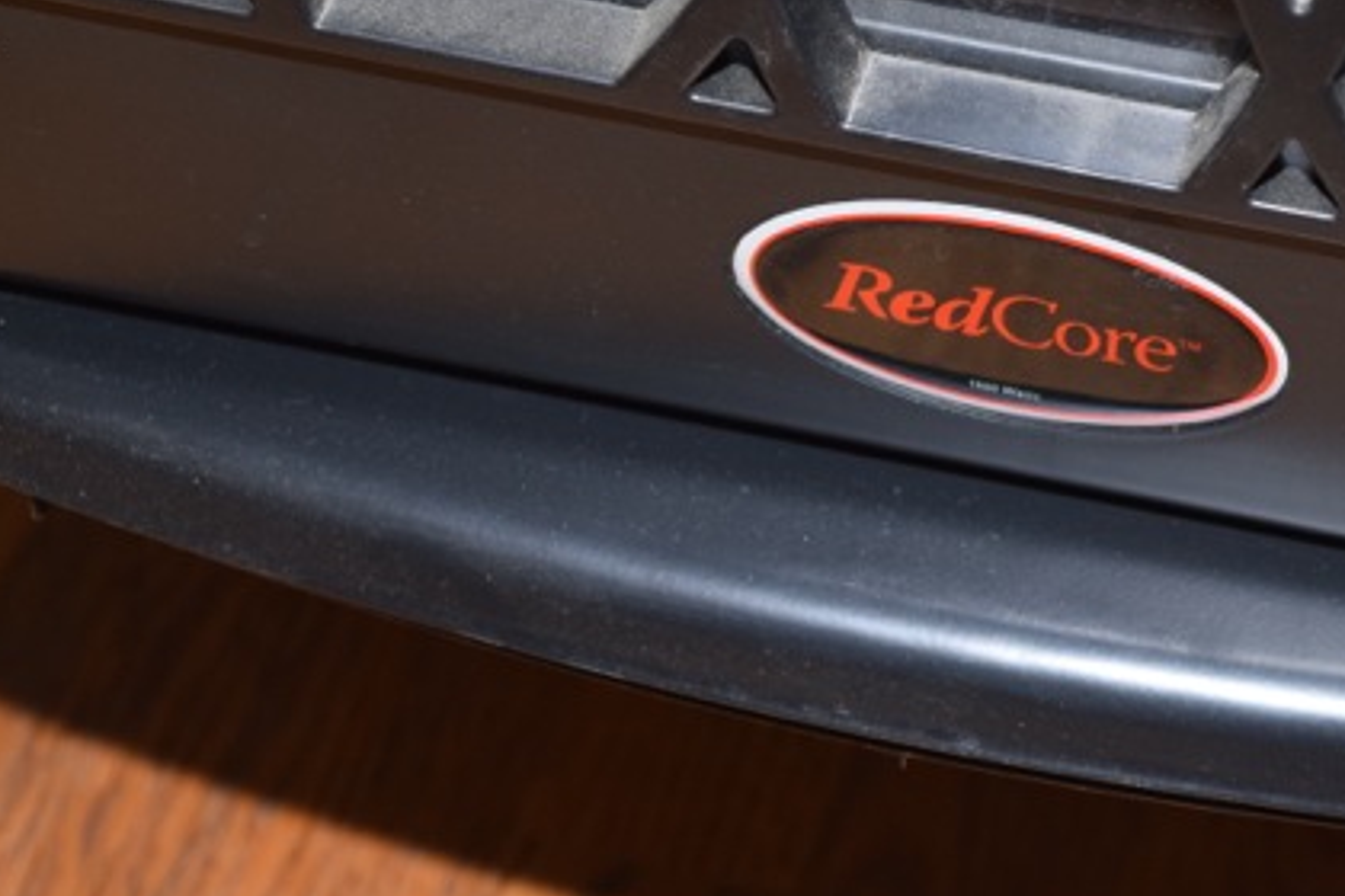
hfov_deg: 16.2
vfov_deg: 10.9
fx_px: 4698
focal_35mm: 126
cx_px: 1009
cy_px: 309
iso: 800
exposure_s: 1/125
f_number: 5.6
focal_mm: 55
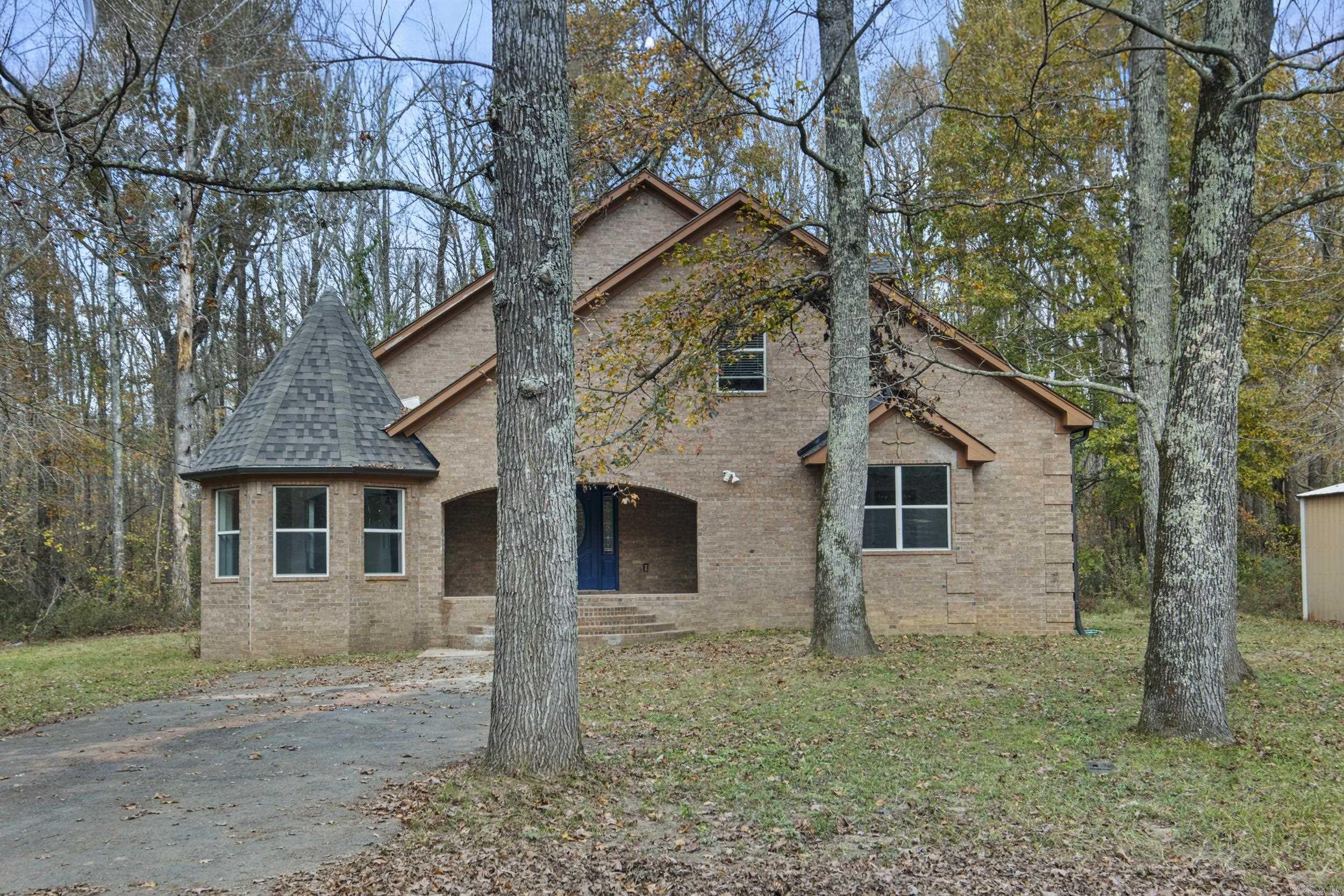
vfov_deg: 36.9
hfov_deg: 53.1
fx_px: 1344
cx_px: 672
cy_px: 448
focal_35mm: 36
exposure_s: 1/15
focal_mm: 24
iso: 200
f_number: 8
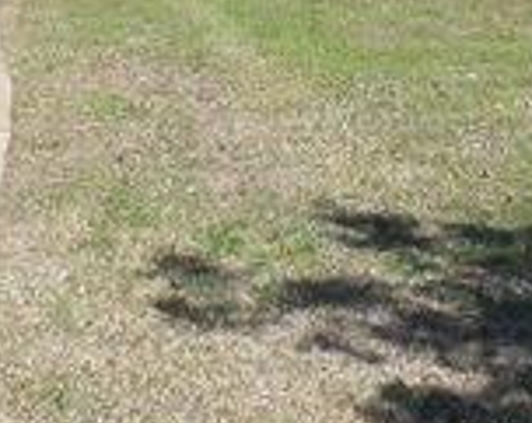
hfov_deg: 18.7
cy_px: -259
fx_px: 1619
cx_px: 294
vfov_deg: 13.8
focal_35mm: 103
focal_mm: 4.5
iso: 125
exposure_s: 1/1600
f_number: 3.1
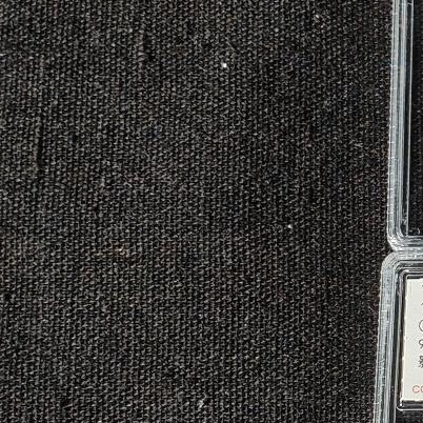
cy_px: 298
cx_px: 728
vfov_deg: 11.6
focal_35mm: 151
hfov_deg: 10.9
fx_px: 2088
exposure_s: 1/2529
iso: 50
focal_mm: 4.94
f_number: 1.5
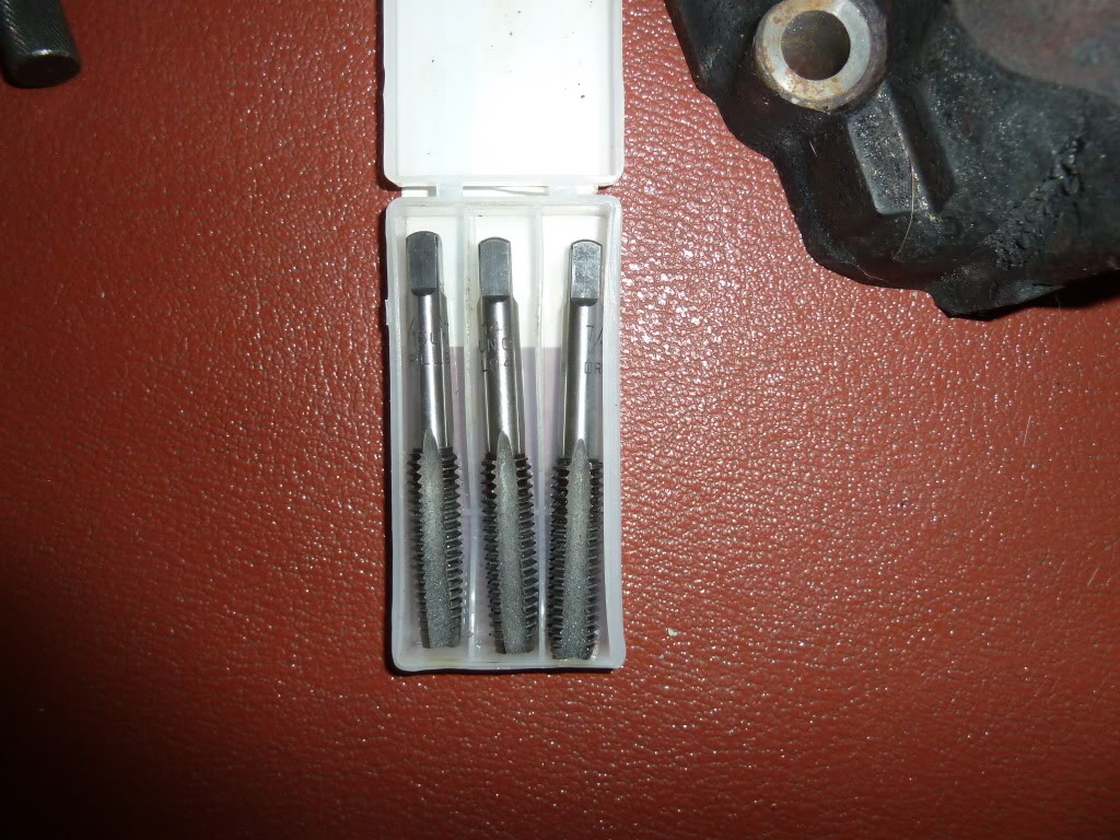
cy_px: 420
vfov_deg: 54.9
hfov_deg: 69.4
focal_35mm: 25
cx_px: 560
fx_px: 809
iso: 160
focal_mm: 4.1
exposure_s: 1/8
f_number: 3.3
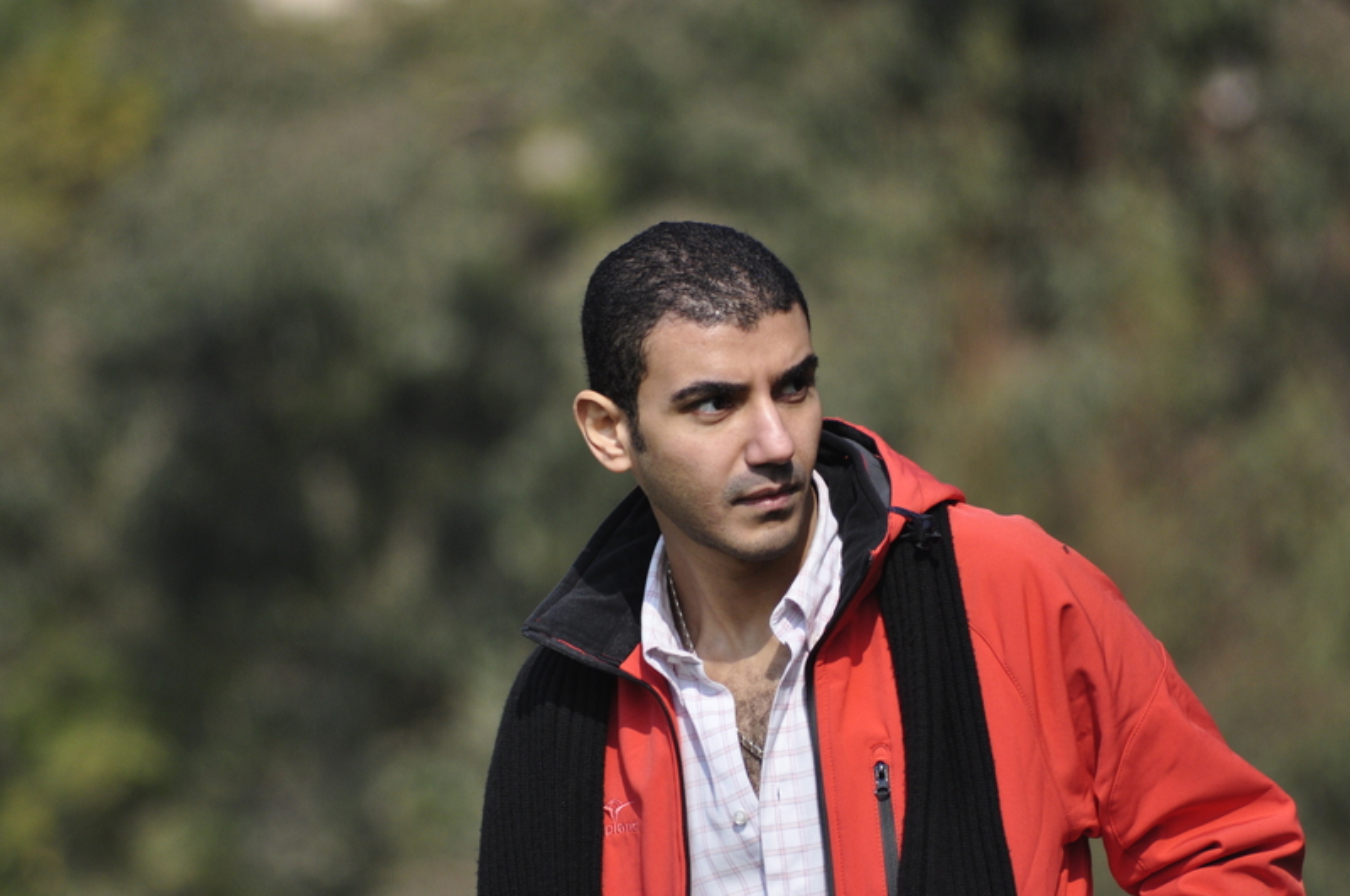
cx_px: 675
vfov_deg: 3.0
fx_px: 16851
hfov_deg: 4.6
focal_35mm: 450
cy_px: 448
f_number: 5.6
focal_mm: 300
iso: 500
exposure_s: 1/2000
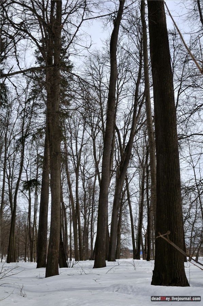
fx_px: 306
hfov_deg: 36.8
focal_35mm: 36
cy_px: 153
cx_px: 102
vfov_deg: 53.2
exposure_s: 1/400
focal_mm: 24
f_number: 7.1
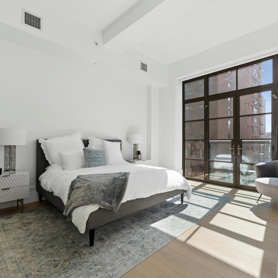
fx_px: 164
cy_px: 140
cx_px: 184
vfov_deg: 80.7
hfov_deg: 78.3
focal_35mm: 18
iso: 100
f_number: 8
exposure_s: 1/20
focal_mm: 14
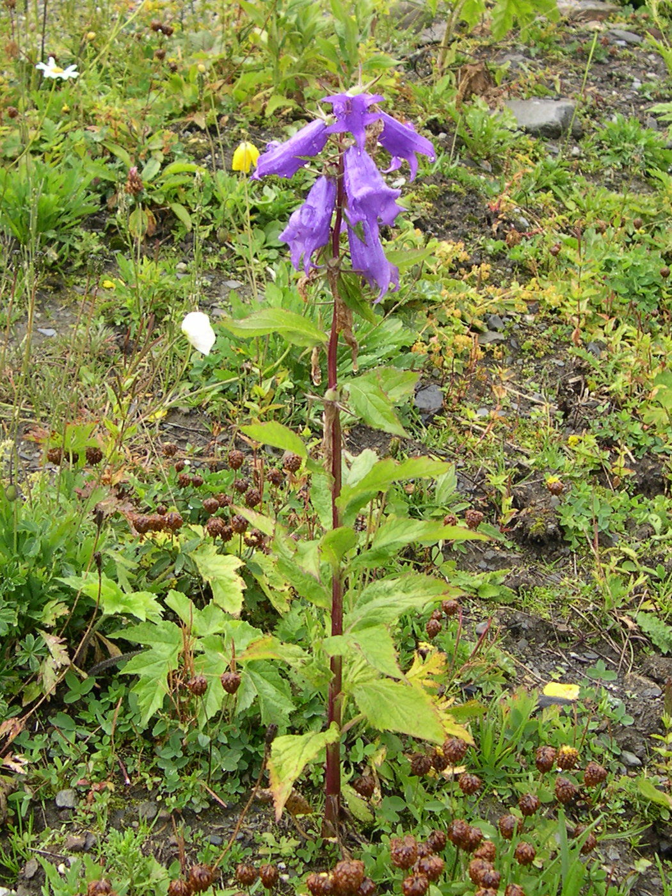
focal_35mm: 38
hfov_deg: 37.7
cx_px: 336
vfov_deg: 49.0
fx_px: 984
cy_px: 448
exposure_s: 1/233
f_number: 2.8
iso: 100
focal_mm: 8
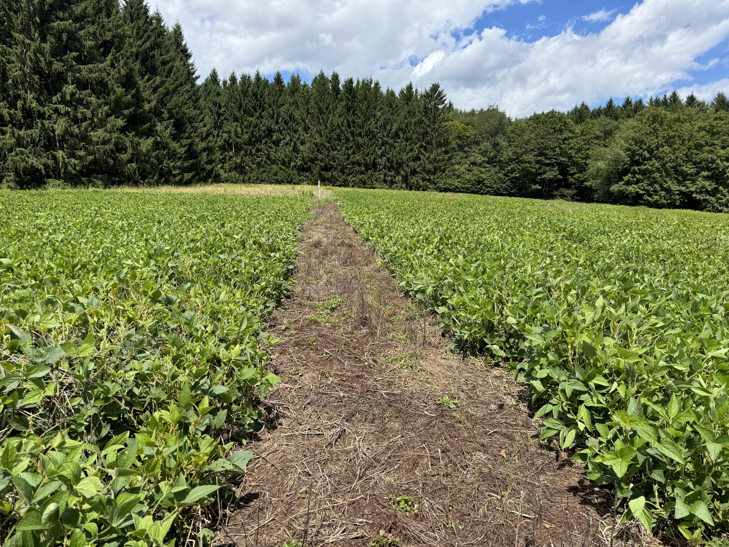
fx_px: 505
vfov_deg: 56.8
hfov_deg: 71.6
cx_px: 364
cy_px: 274
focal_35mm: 24
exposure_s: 1/2959
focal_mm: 6.76
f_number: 1.78
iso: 80
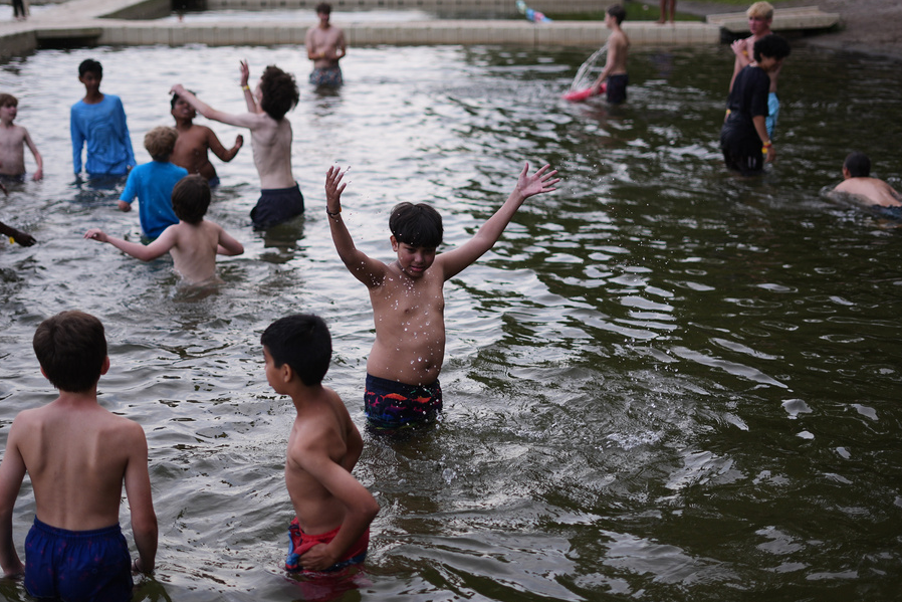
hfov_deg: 35.0
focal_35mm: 57
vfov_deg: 23.8
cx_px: 419
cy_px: 285
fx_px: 1428
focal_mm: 50
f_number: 1.8
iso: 250
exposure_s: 1/1000
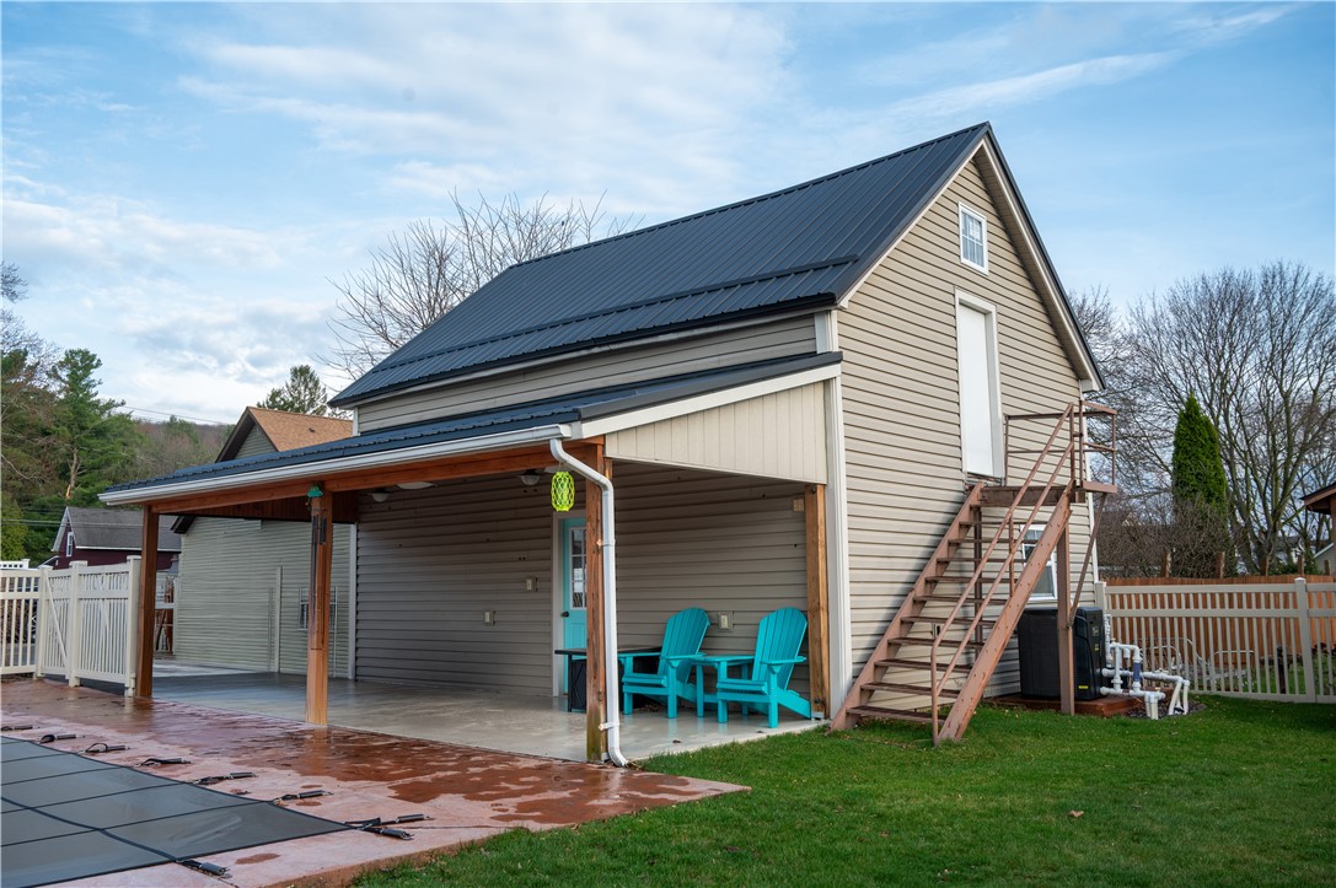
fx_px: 1112
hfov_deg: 62.0
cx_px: 668
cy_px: 444
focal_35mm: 30
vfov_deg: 43.5
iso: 160
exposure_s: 1/160
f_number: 7.1
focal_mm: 30
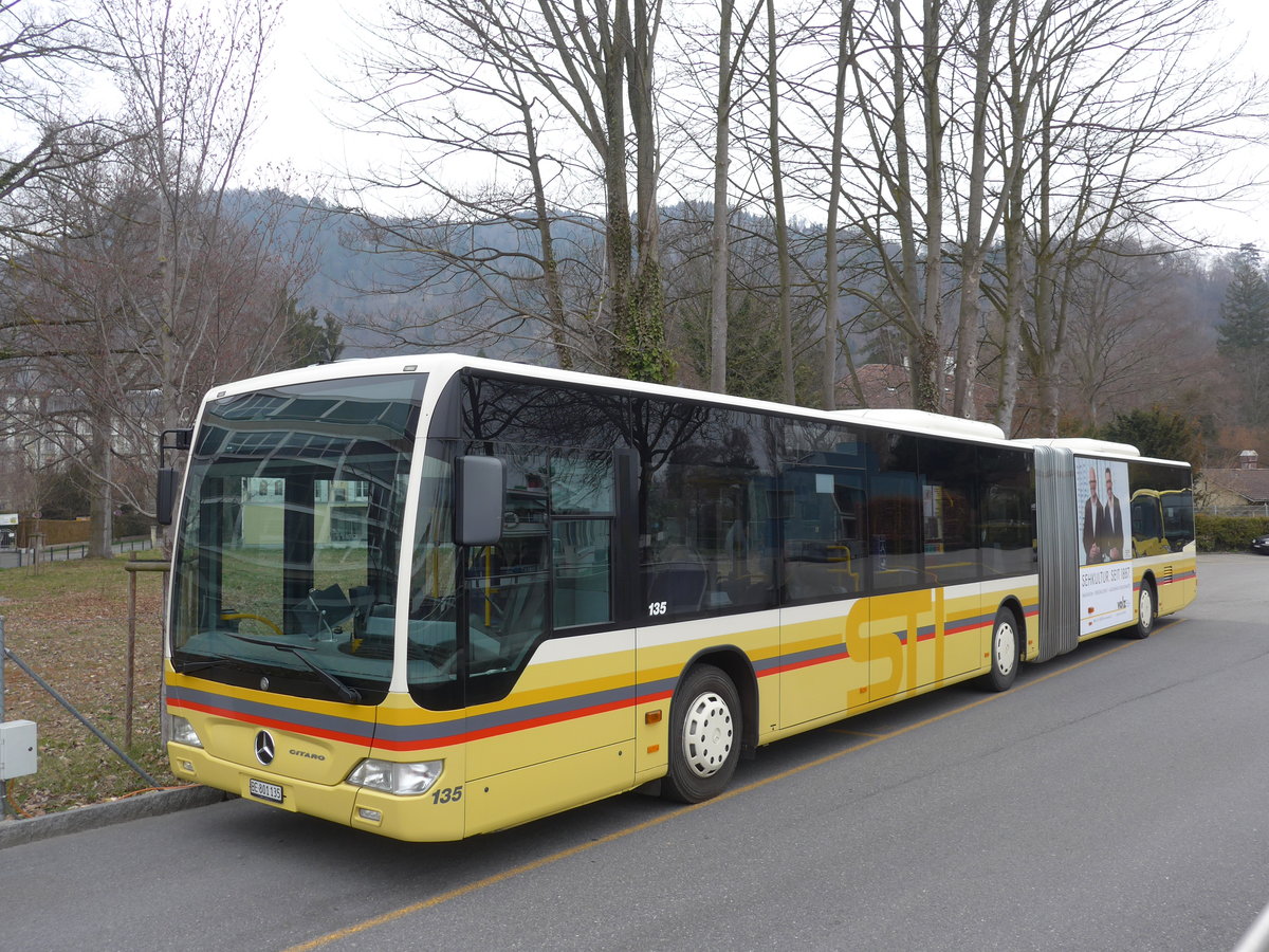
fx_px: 1063
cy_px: 476
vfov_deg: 48.2
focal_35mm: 29
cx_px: 634
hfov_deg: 61.7
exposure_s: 1/200
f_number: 2.8
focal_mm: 6
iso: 80
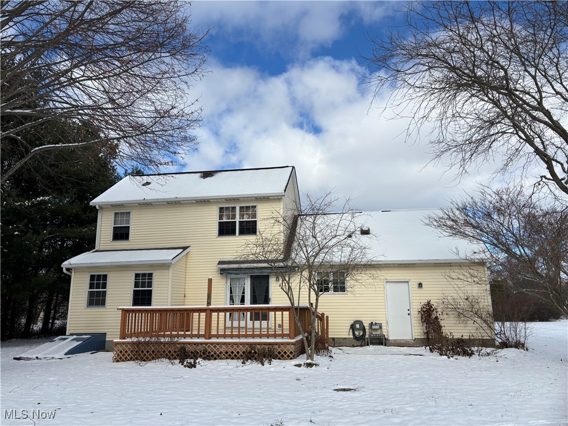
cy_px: 213
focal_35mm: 26
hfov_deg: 67.3
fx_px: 427
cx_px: 284
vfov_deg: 53.1
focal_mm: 5.96
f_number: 1.6
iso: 50
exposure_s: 1/4854
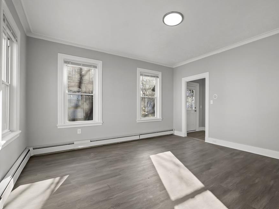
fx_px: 137
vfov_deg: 74.7
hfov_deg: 90.5
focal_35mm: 17
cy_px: 104
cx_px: 158
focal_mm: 10
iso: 400
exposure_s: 1/25
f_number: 7.1
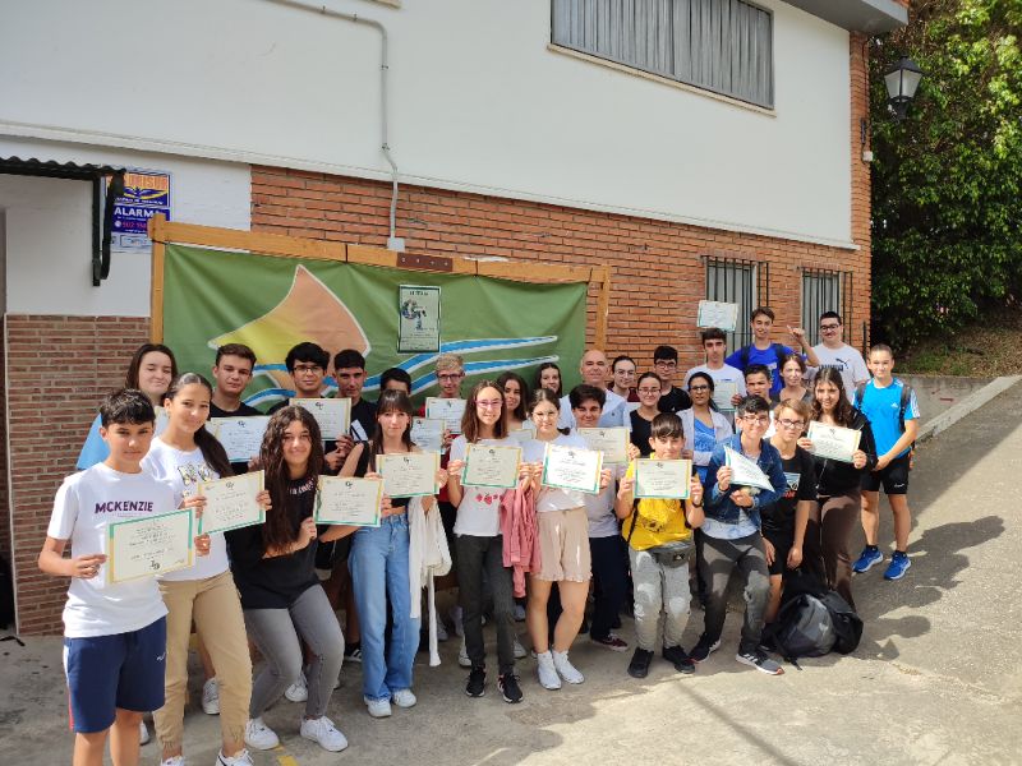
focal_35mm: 24
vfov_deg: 56.8
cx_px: 511
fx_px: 709
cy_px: 383
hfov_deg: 71.6
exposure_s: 1/456
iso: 50
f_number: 1.89
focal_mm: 5.89
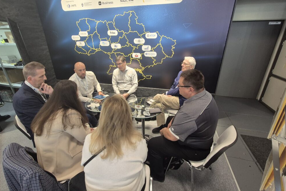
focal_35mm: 14
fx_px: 111
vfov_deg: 81.0
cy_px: 86
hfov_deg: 104.3
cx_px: 145
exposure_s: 1/50
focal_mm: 2.2
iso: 125
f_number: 2.2
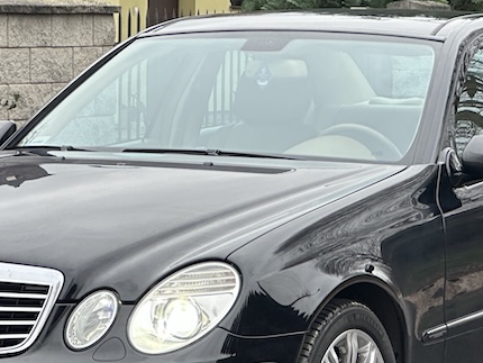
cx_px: 213
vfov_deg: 8.3
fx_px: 2499
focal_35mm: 179
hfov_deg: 11.0
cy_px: 192
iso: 100
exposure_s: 1/99
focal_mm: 9
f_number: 2.8
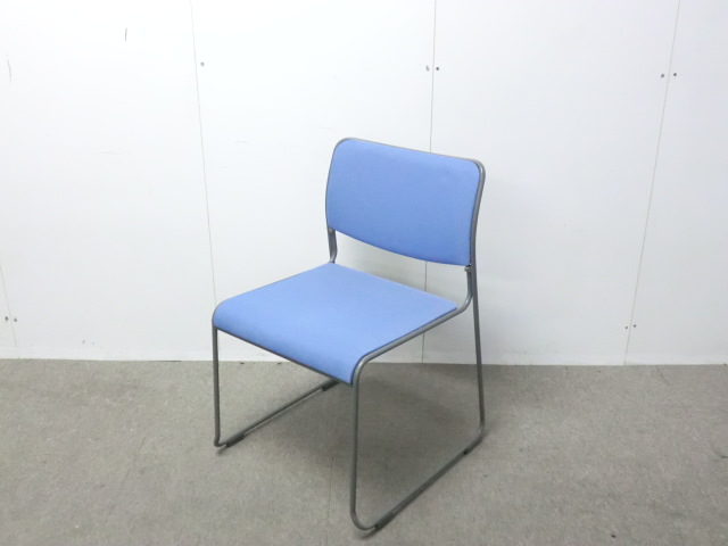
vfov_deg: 37.7
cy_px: 273
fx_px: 799
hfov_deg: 49.0
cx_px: 364
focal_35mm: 38
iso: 800
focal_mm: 6.9
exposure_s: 1/30
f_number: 3.9
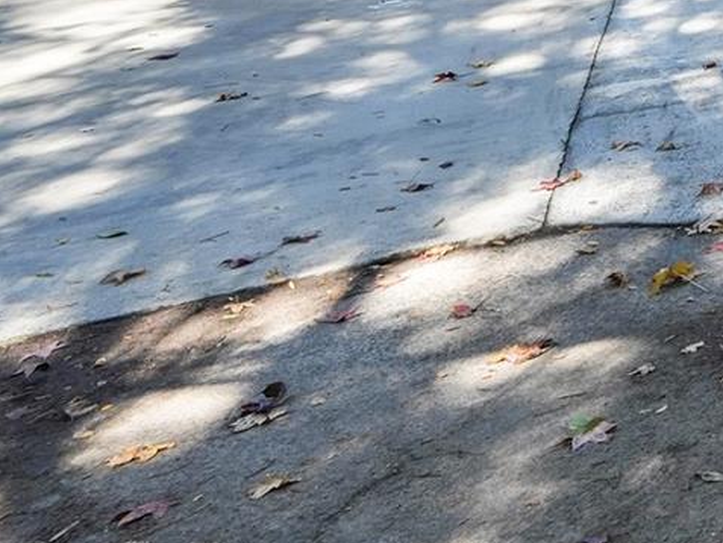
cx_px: 1526
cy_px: -377
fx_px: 1379
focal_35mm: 66
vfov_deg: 18.4
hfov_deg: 17.7
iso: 500
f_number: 9
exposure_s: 1/80
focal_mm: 16
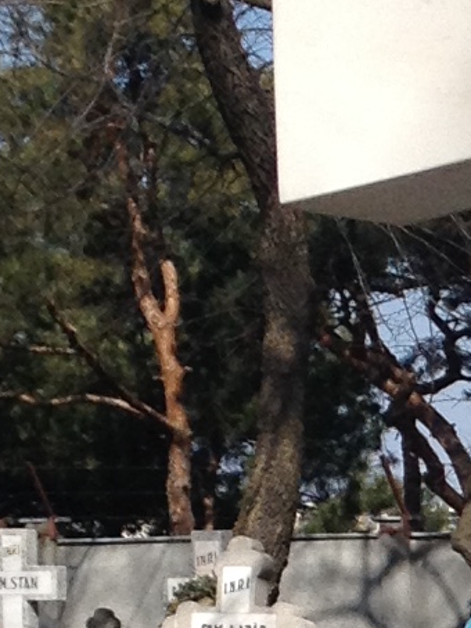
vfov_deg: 7.7
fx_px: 4570
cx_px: 862
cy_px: 998
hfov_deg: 5.8
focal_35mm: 252
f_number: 2.4
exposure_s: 1/2208
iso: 50
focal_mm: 4.28
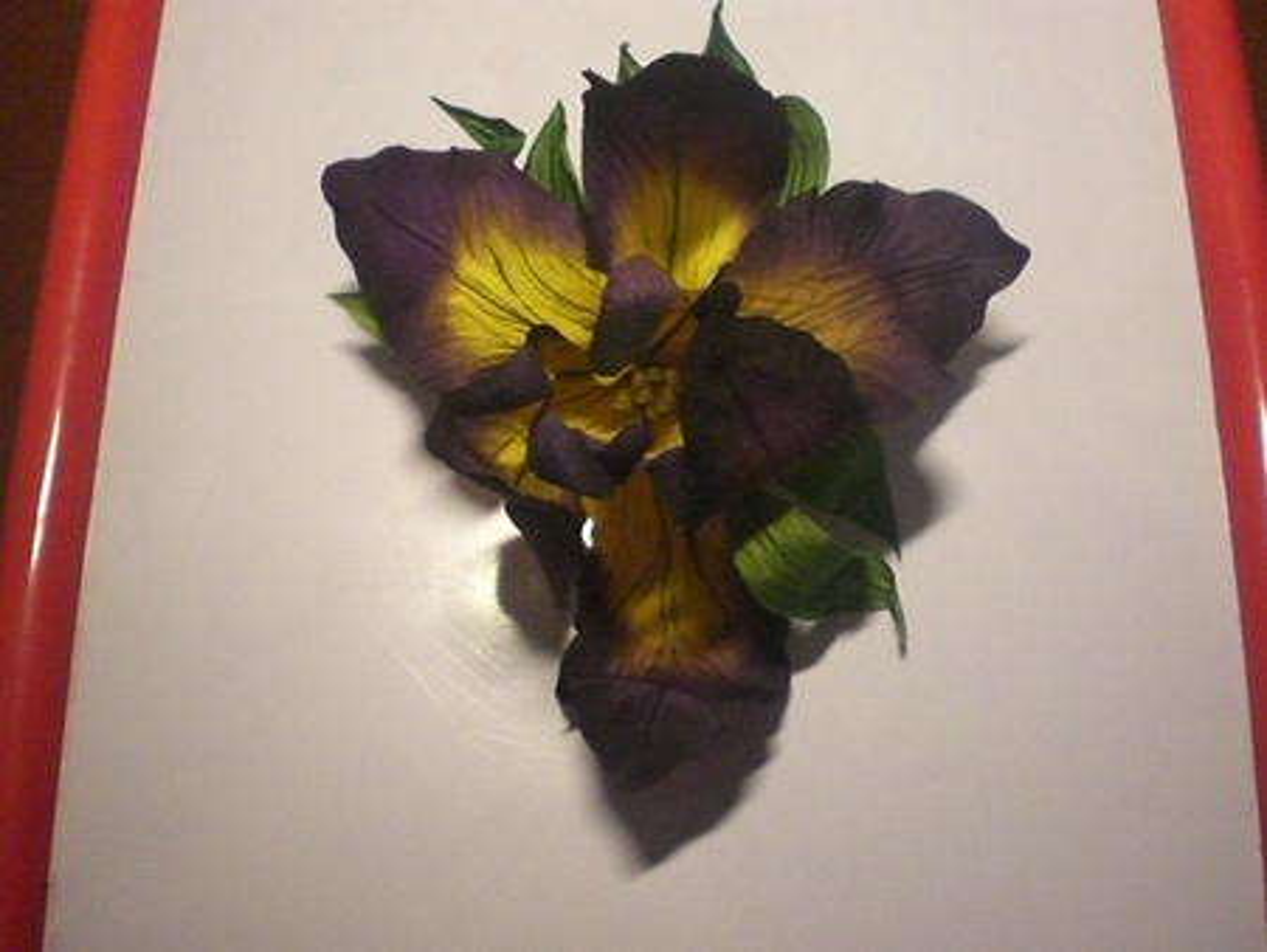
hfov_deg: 49.0
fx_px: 1392
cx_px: 634
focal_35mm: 38
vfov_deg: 37.8
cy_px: 476
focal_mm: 6.3
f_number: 3.1
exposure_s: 1/100
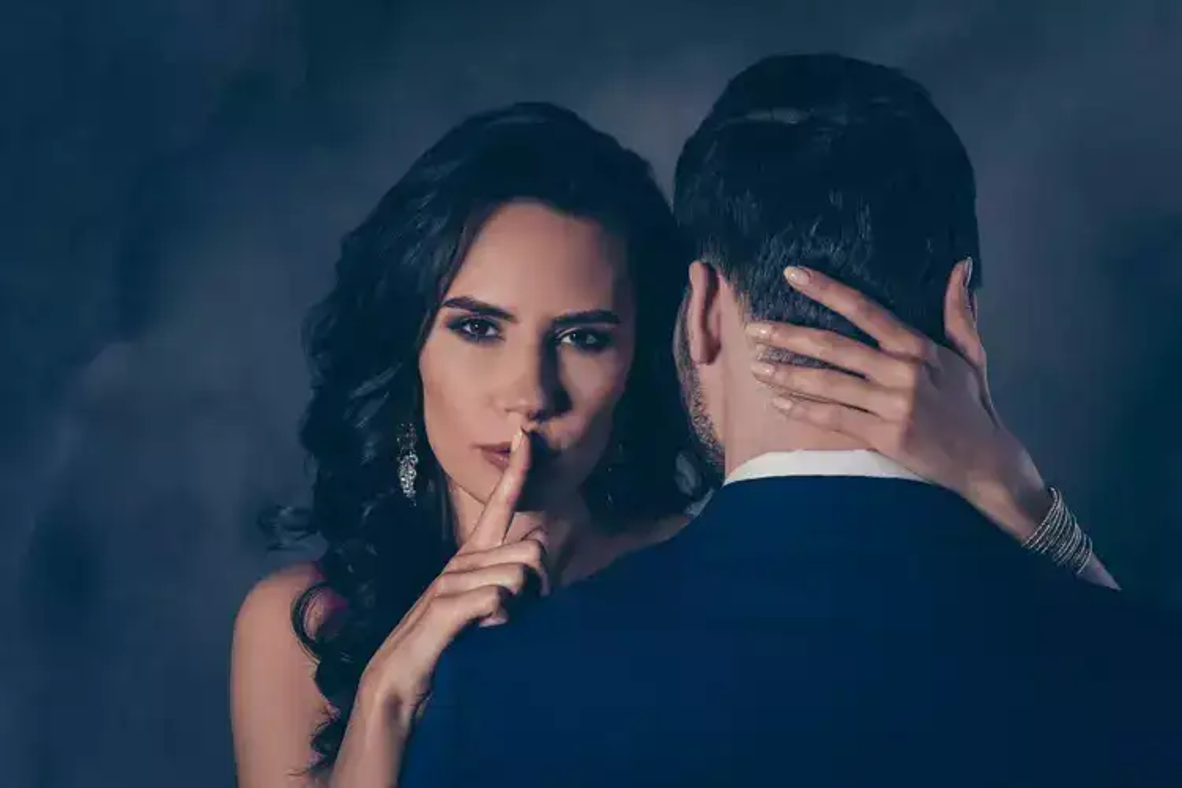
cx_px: 591
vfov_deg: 16.1
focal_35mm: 85
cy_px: 394
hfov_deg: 23.9
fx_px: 2791
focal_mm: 85
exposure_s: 1/125
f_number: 6.3
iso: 100
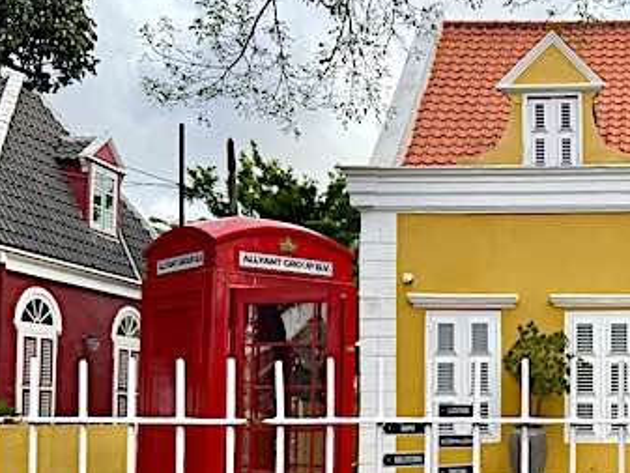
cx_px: 636
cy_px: 370
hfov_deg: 31.2
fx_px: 1038
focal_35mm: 57
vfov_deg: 25.3
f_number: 1.78
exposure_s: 1/1339
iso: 80
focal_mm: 6.76
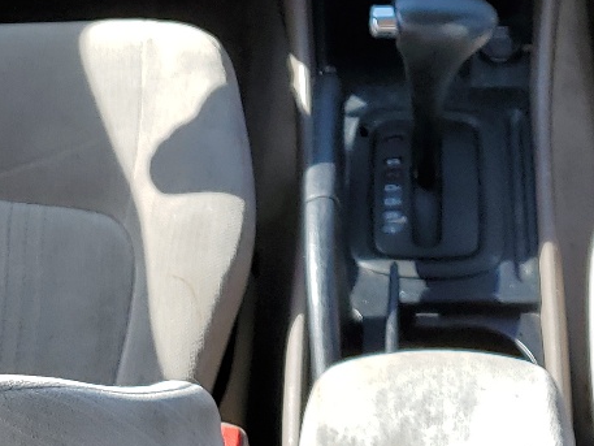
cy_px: -46
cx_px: 408
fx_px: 1562
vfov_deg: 15.8
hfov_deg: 21.4
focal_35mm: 91
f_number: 1.5
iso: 50
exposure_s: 1/588
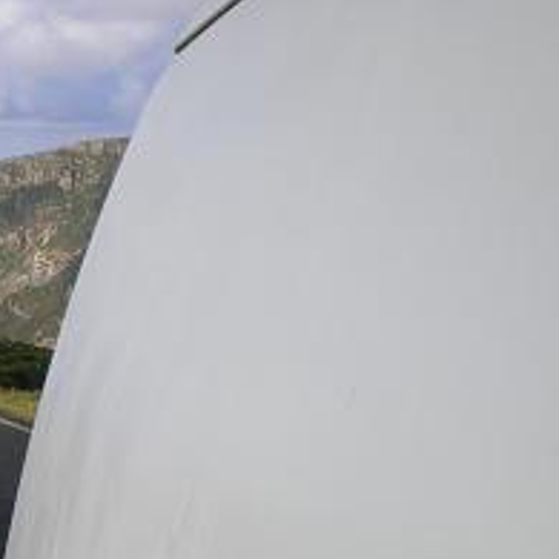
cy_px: 542
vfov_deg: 18.6
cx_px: -80
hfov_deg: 18.3
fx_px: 1663
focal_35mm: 91
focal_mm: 6.3
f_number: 4.6
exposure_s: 1/320
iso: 64
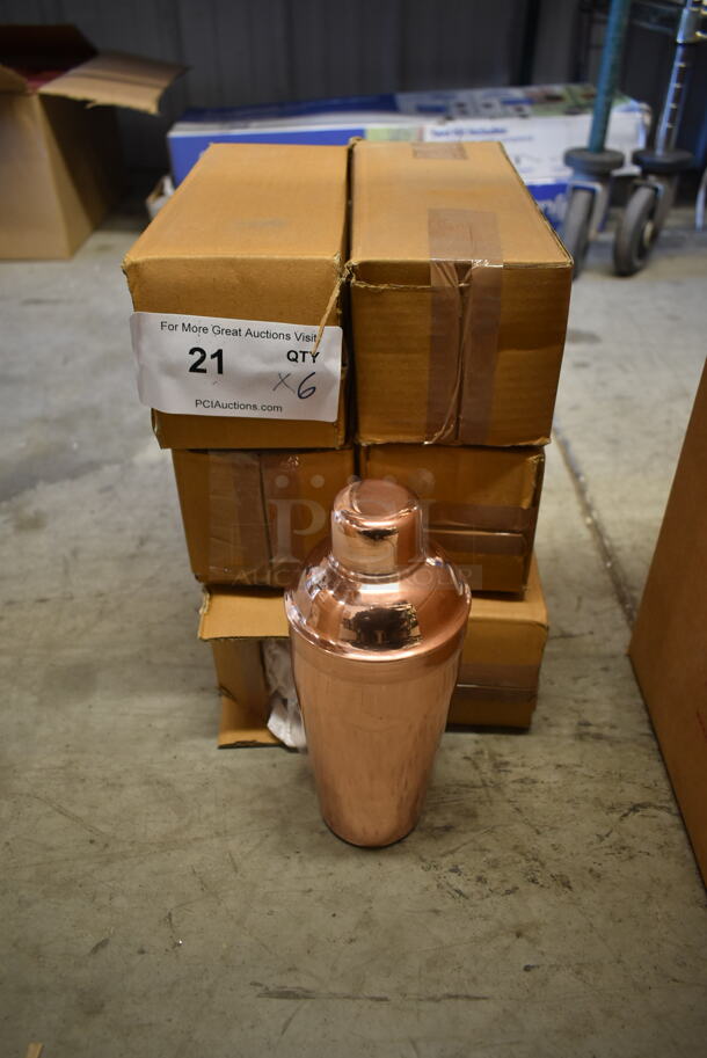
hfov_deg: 48.0
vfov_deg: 67.3
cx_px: 354
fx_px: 794
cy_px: 529
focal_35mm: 27
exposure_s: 1/30
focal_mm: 18
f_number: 3.5
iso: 560
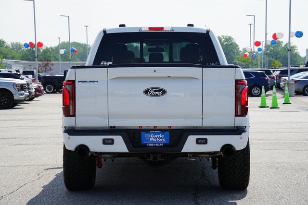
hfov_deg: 24.5
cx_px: 154
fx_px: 710
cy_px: 102
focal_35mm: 83
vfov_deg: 16.5
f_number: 11
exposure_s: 1/125
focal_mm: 83
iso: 100
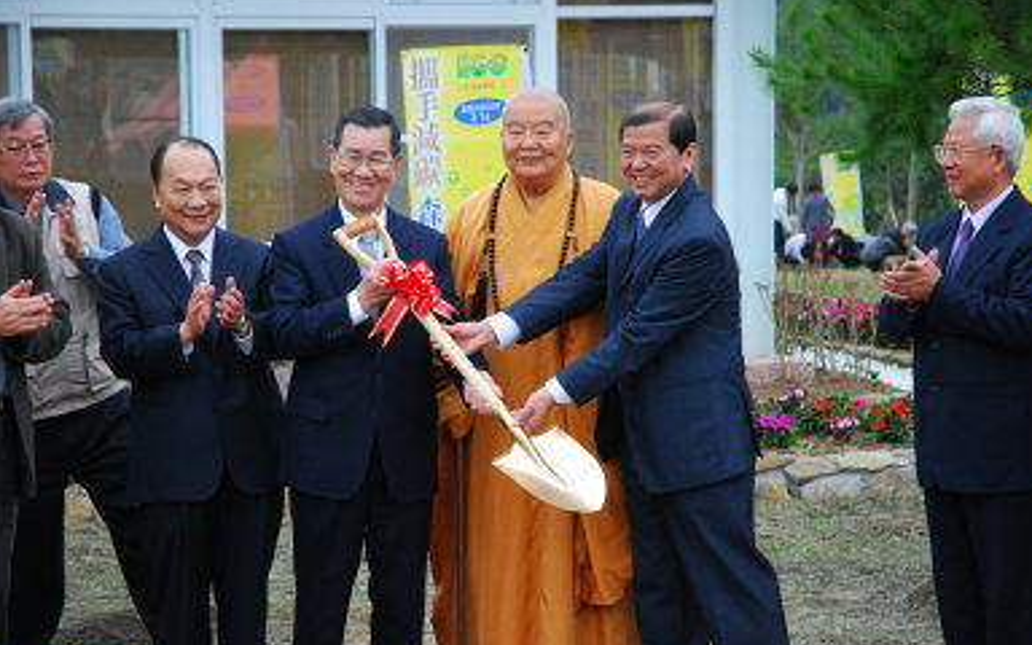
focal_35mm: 108
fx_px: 3038
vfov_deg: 12.1
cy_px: 335
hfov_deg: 19.3
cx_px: 517
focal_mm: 70
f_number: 4.5
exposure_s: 1/100
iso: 320
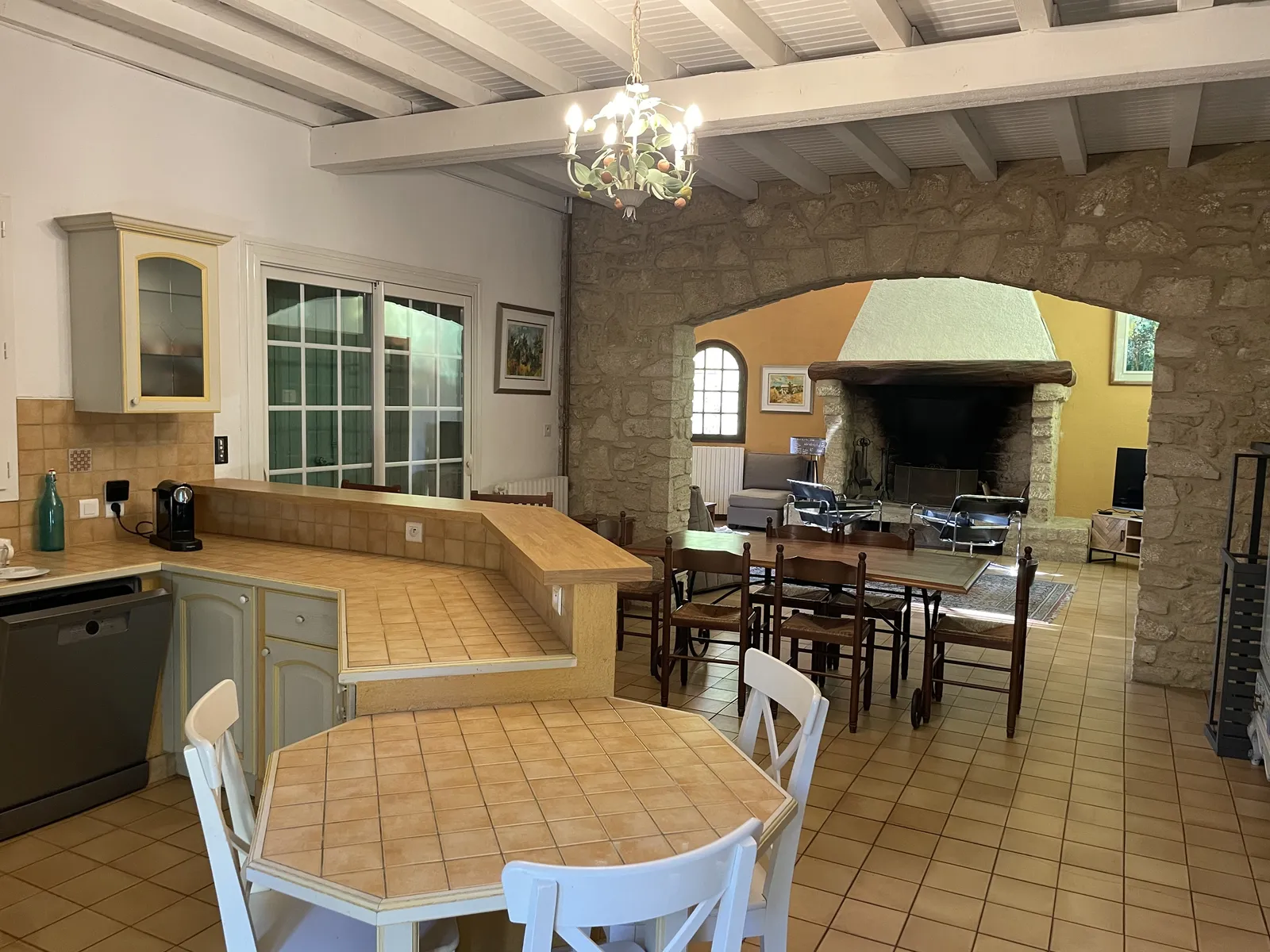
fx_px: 954
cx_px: 635
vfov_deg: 53.1
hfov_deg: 67.3
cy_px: 476
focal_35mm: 26
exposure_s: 1/60
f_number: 1.6
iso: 250
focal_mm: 4.2
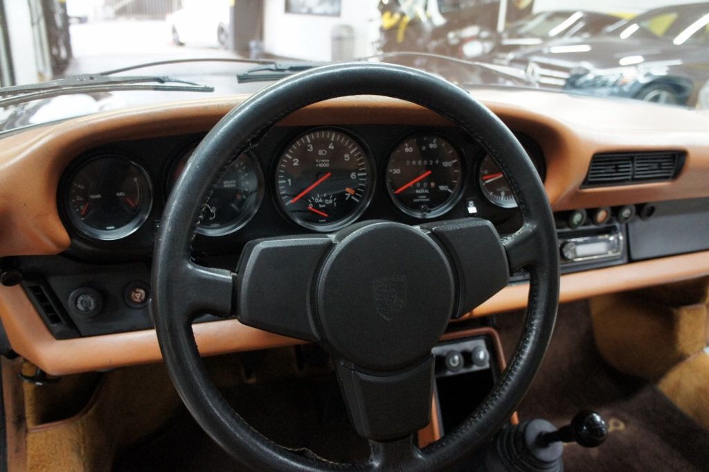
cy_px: 236
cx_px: 354
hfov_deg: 67.4
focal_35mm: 27
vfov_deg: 47.9
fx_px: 531
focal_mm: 18
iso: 1600
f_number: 3.5
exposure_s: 1/40
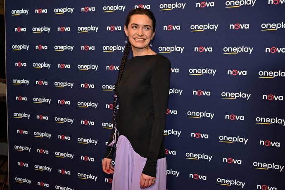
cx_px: 142
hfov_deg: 46.4
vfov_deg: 31.9
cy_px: 95
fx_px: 332
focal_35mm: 42
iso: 1600
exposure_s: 1/250
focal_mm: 42
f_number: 5.6
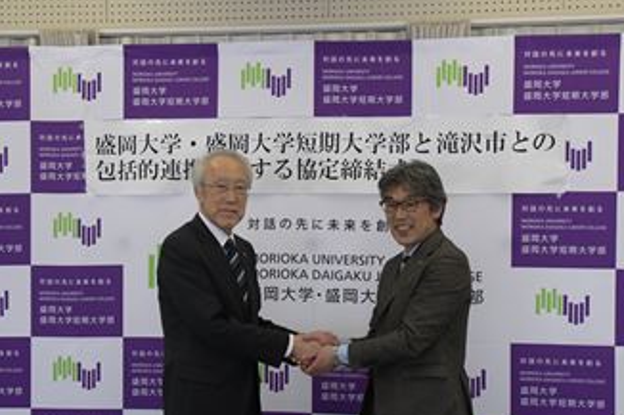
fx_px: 1195
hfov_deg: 29.3
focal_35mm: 69
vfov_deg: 19.7
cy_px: 271
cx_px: 306
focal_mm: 30
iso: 3200
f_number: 8
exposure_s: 1/250
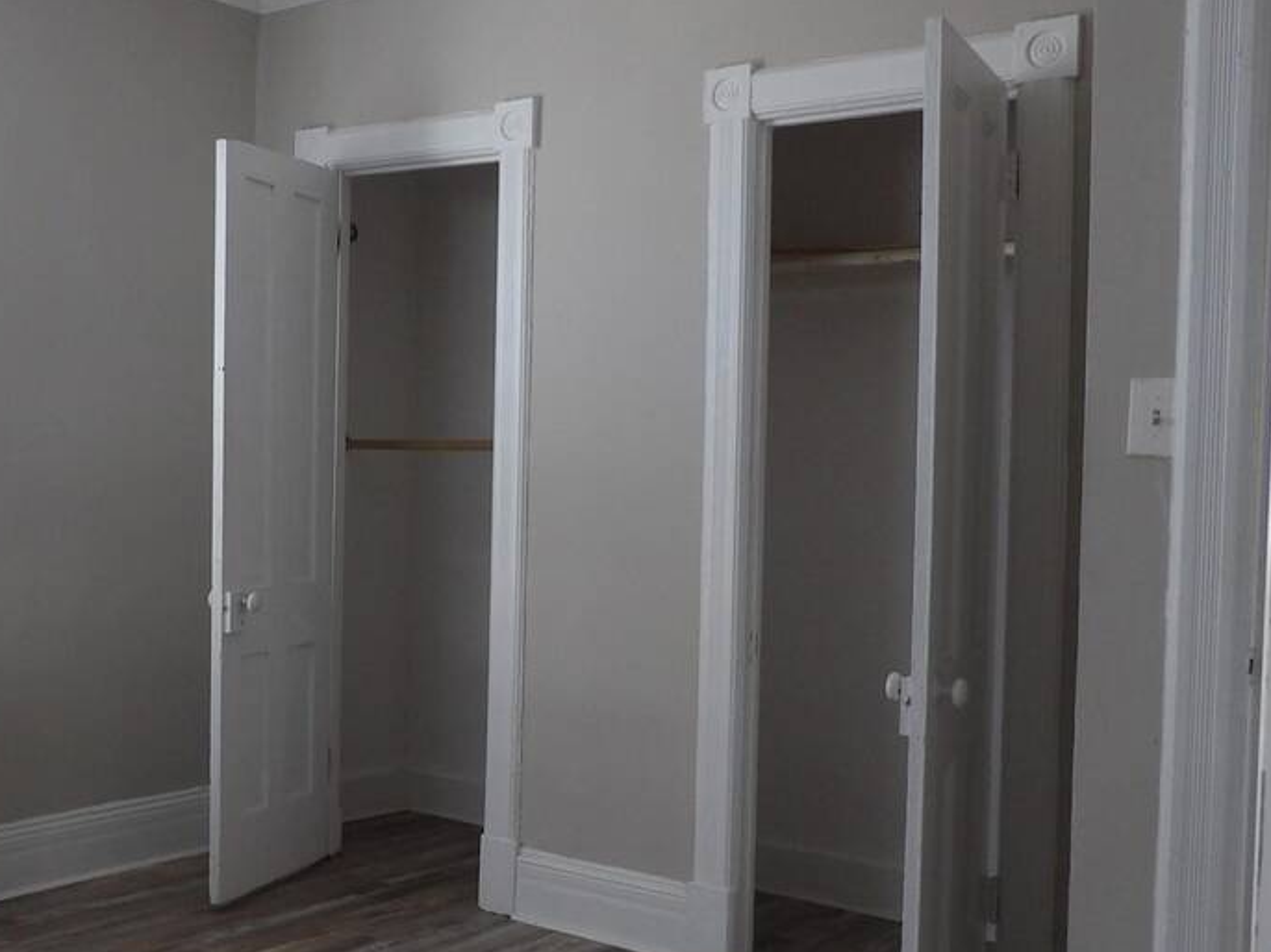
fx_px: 1542
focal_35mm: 42
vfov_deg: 34.3
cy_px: 530
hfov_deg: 43.8
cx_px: 374
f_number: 3.2
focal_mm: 4.3
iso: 145
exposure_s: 1/33
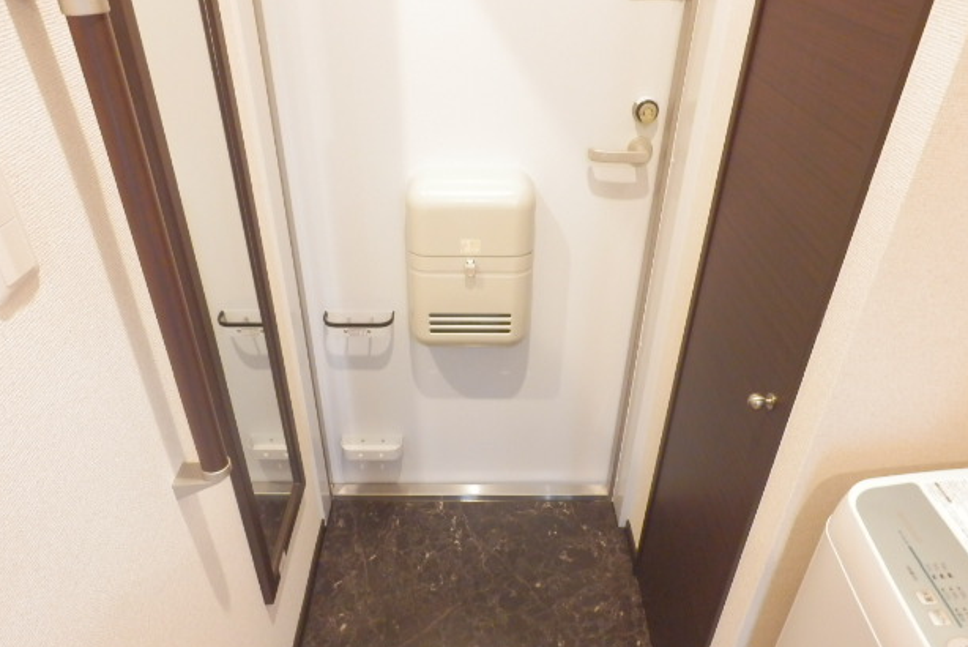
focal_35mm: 26
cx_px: 468
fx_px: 699
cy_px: 376
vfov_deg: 49.4
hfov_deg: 69.3
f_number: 3
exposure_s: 1/15
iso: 800
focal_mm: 4.2
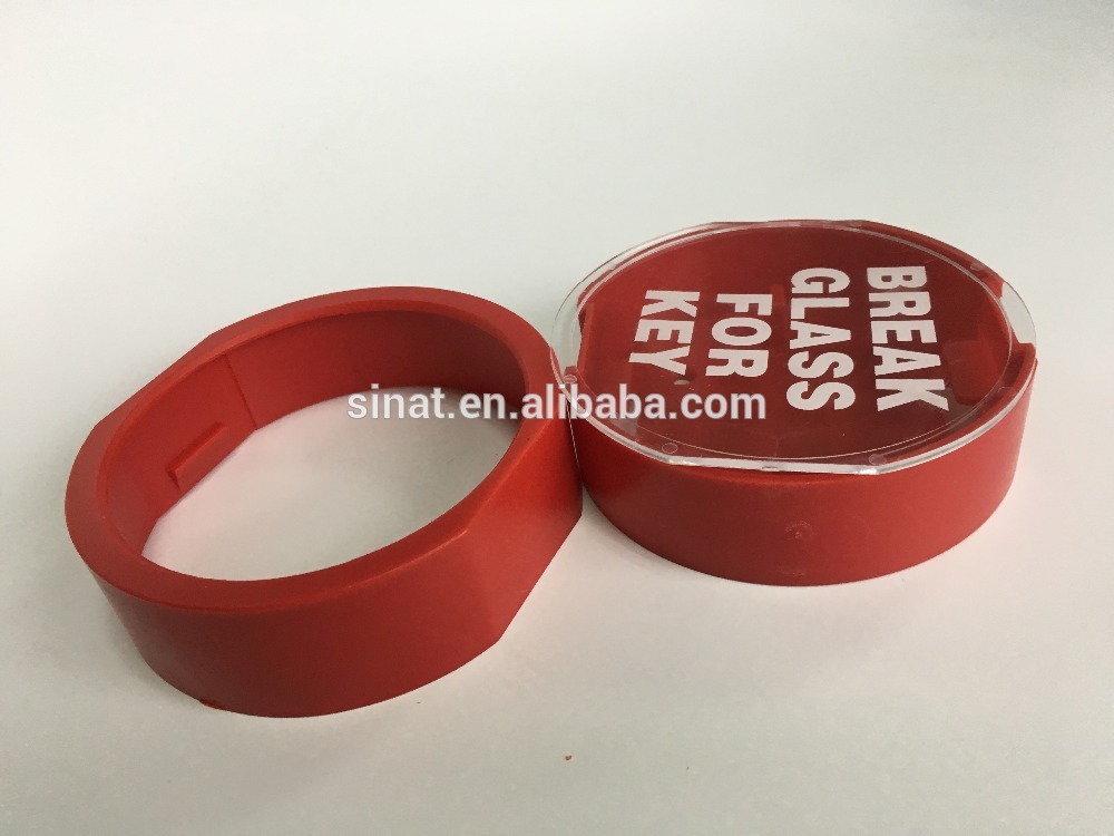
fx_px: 933
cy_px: 418
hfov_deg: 61.7
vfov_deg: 48.2
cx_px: 557
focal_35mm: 29
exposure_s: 1/33
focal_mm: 4.15
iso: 50
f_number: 2.2
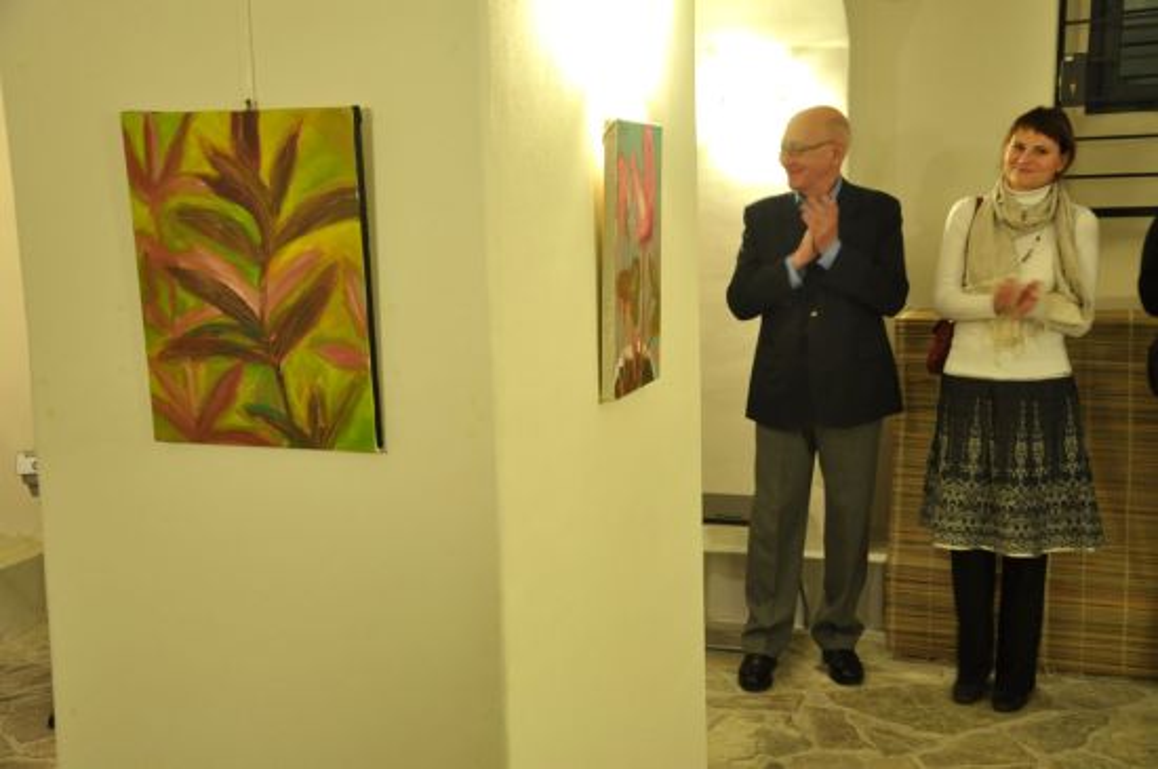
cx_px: 579
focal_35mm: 42
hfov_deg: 46.5
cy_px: 384
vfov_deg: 31.8
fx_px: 1349
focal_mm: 28
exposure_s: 1/20
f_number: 4
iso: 800
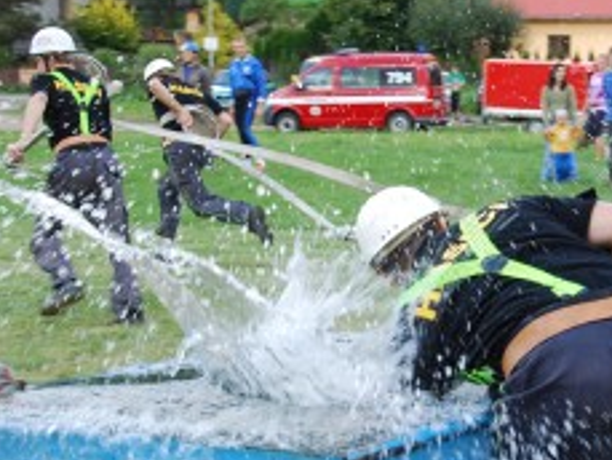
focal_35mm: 104
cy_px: 243
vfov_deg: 14.2
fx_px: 1840
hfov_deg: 18.6
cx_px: 553
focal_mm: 30
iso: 180
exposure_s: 1/125
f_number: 5.6
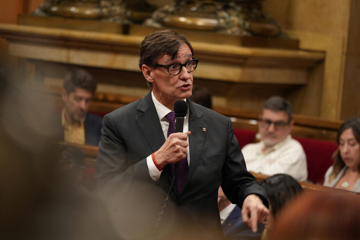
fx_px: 2000
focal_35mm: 200
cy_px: 120
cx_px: 180
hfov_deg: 10.3
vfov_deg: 6.9
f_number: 4
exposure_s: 1/125
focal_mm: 200
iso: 1600
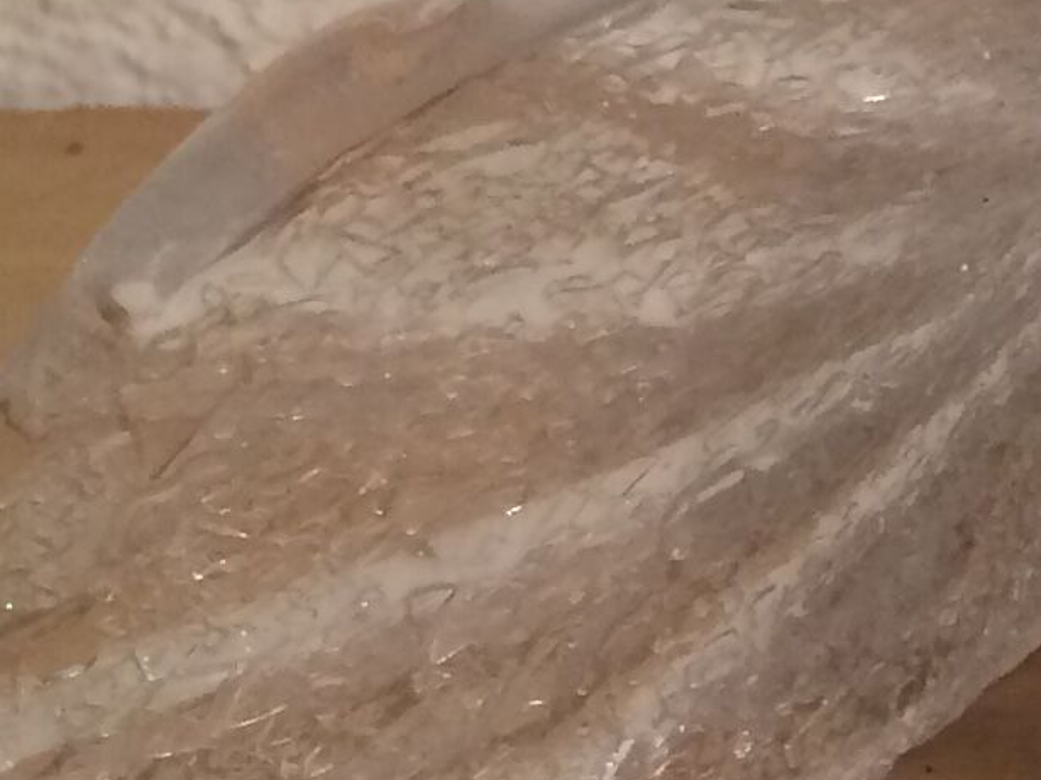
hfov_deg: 11.9
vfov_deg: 9.6
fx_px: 4630
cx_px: 1828
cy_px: 398
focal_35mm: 154
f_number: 2.2
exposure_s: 1/33
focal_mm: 4.15
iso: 50
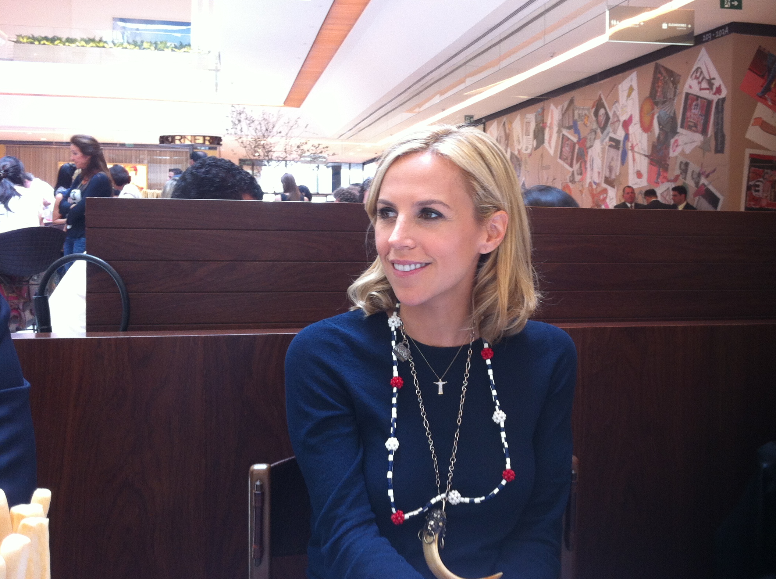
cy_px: 255
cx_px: 472
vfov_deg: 33.5
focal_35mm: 43
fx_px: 963
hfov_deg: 43.7
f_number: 2.8
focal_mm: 3.85
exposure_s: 1/20
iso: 80
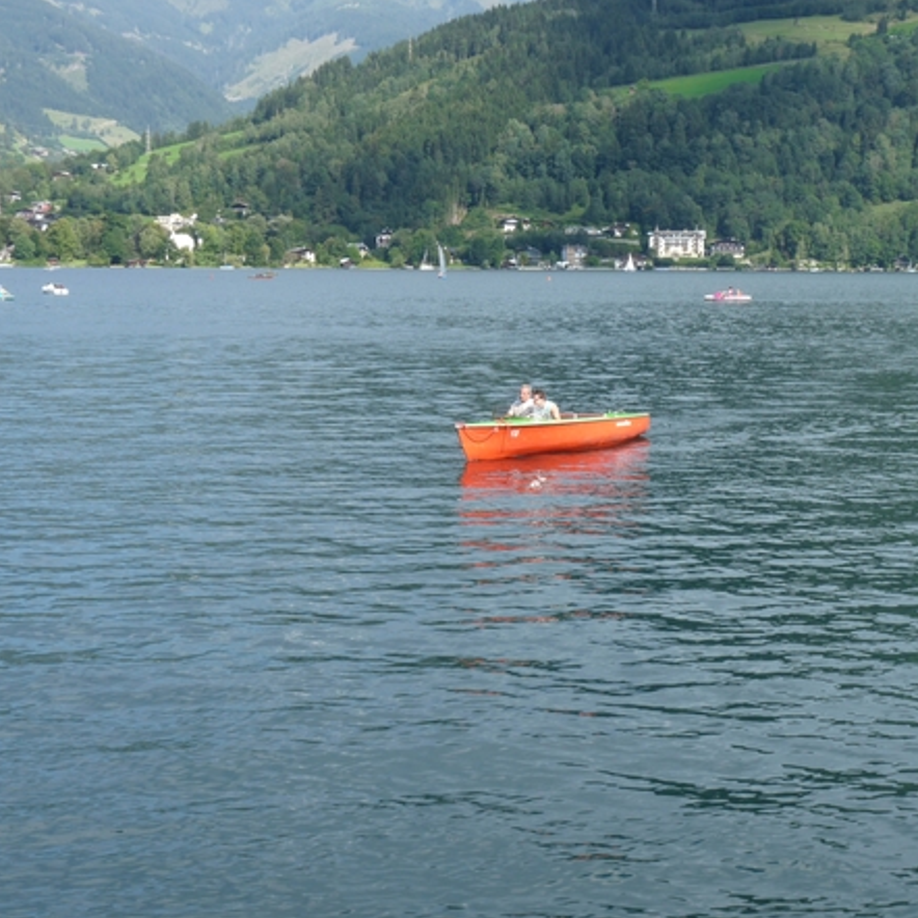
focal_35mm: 60
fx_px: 1800
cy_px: 457
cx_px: 542
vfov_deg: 28.6
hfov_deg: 28.6
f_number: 5.6
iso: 100
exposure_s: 1/200
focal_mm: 9
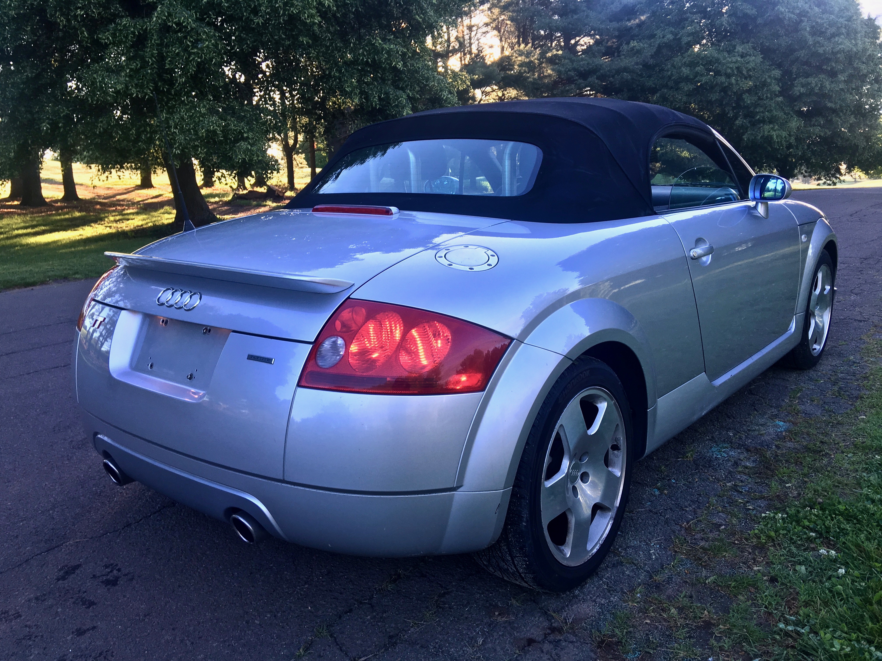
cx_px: 441
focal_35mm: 29
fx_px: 739
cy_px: 330
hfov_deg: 61.7
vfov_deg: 48.2
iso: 25
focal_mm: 4.15
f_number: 2.2
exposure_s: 1/120
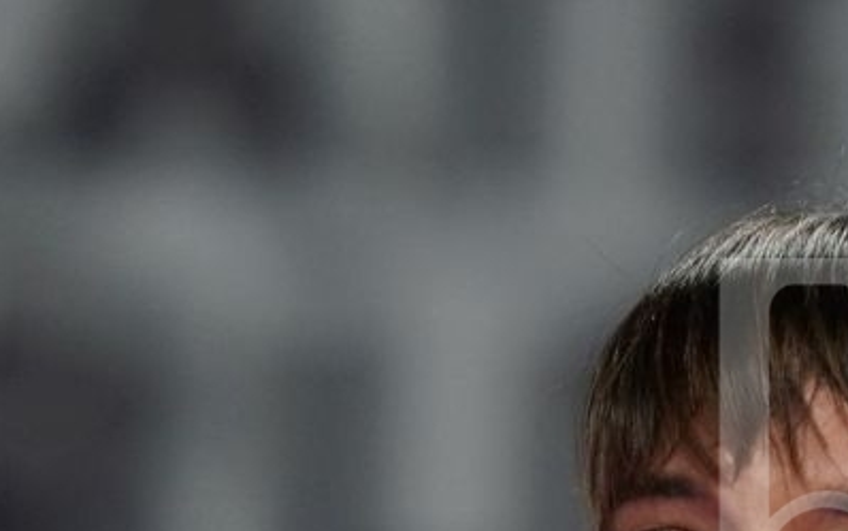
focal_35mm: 2768
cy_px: 1207
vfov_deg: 0.5
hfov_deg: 0.8
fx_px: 63989
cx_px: 918
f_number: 2.8
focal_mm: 400
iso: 500
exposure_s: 1/400
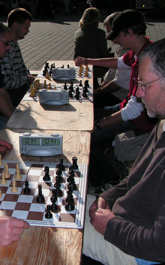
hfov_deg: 24.8
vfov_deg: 39.6
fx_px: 367
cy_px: 132
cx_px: 23
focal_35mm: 51
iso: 64
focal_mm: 6
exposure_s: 1/2000
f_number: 3.2
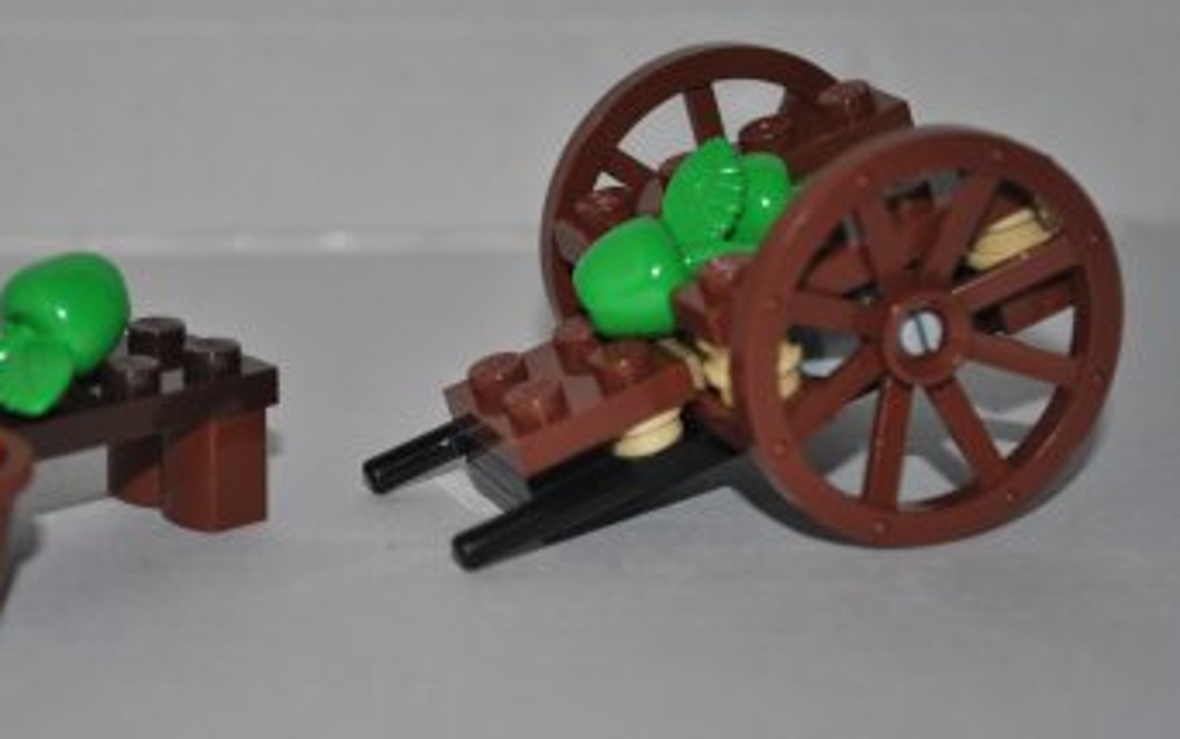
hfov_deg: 20.2
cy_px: 351
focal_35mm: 103
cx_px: 435
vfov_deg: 12.7
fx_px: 3313
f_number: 5.3
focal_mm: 46
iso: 100
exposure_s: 1/125
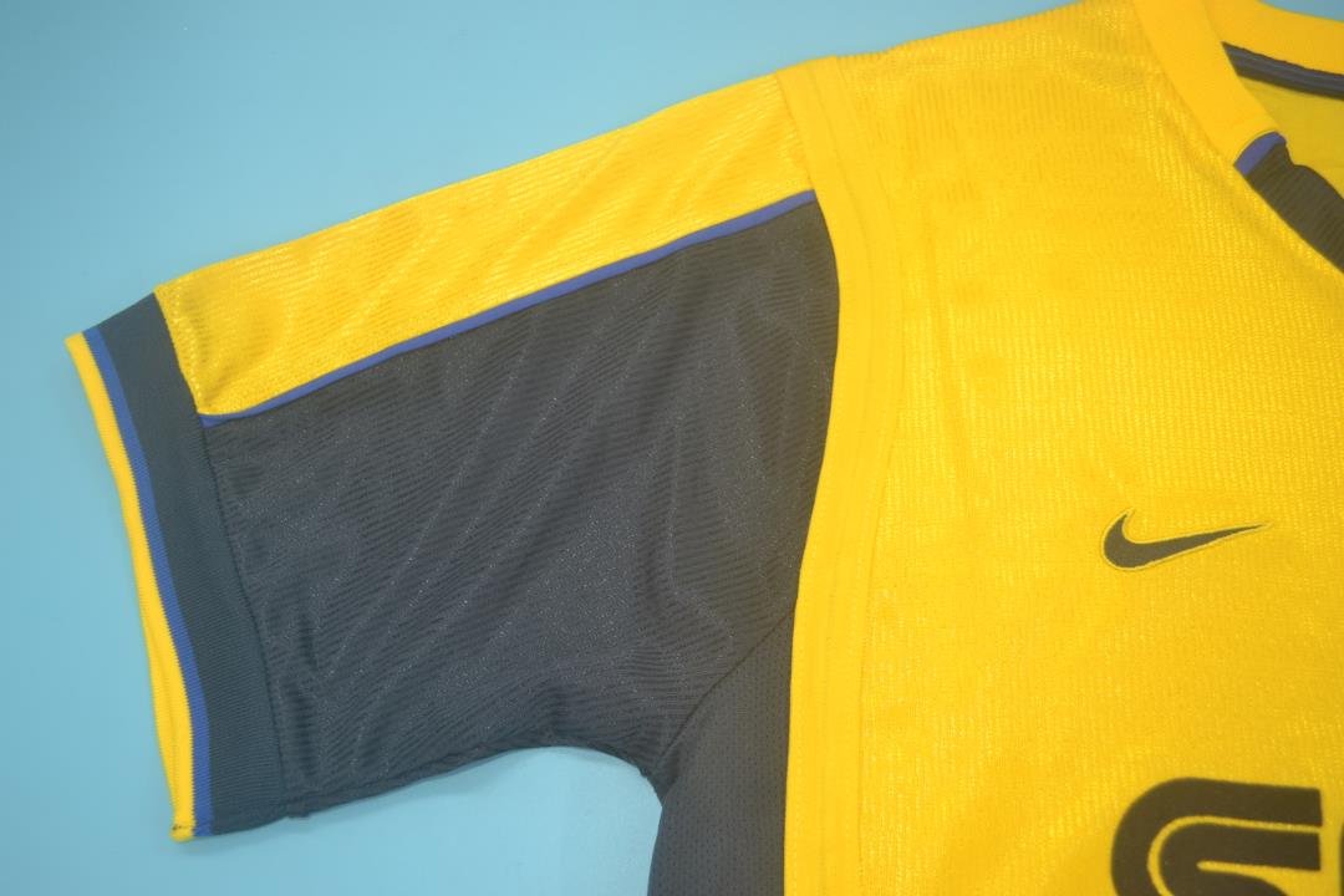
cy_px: 448
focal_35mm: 33
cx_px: 672
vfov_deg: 40.0
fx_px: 1232
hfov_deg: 57.2
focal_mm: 22
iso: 200
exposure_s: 1/100
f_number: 3.8
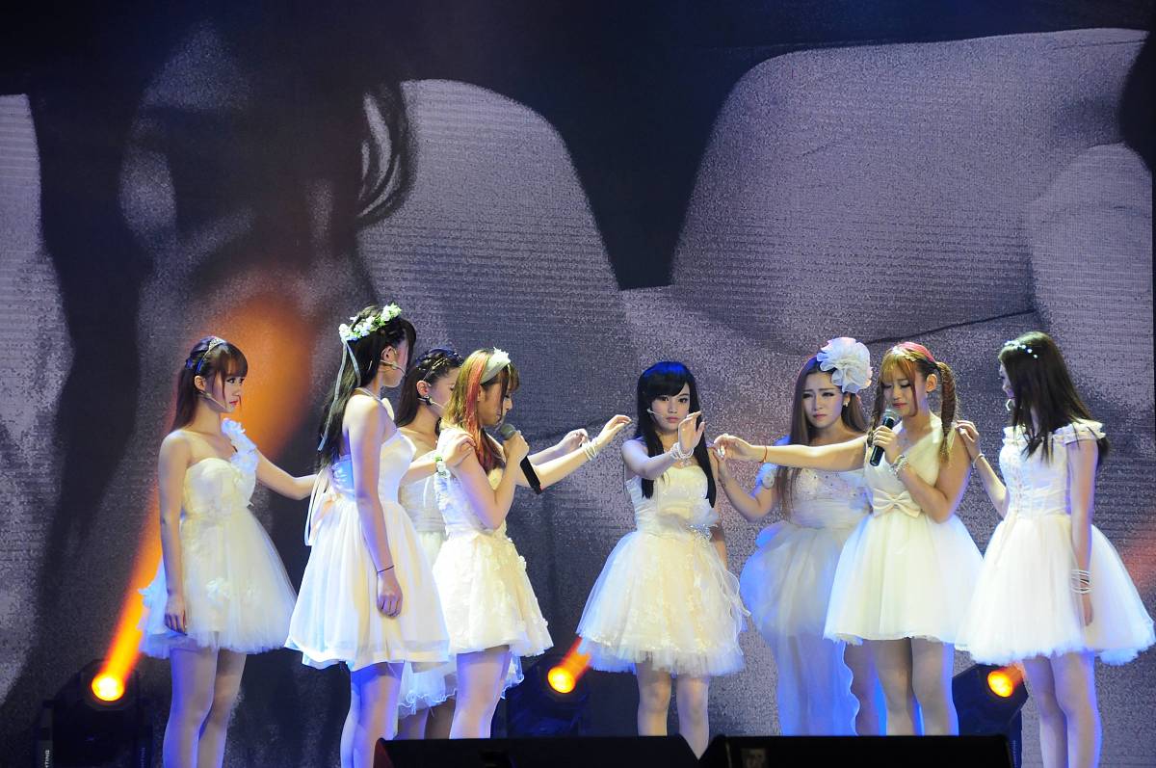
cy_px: 384
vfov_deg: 10.6
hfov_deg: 15.9
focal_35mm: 129
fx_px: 4137
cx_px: 578
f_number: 5.3
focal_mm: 86
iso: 800
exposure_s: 1/125
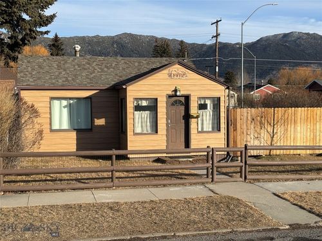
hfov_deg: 36.8
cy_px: 120
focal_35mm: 52
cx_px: 161
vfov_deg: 28.0
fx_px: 484
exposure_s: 1/1949
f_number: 1.6
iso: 40
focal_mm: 5.96
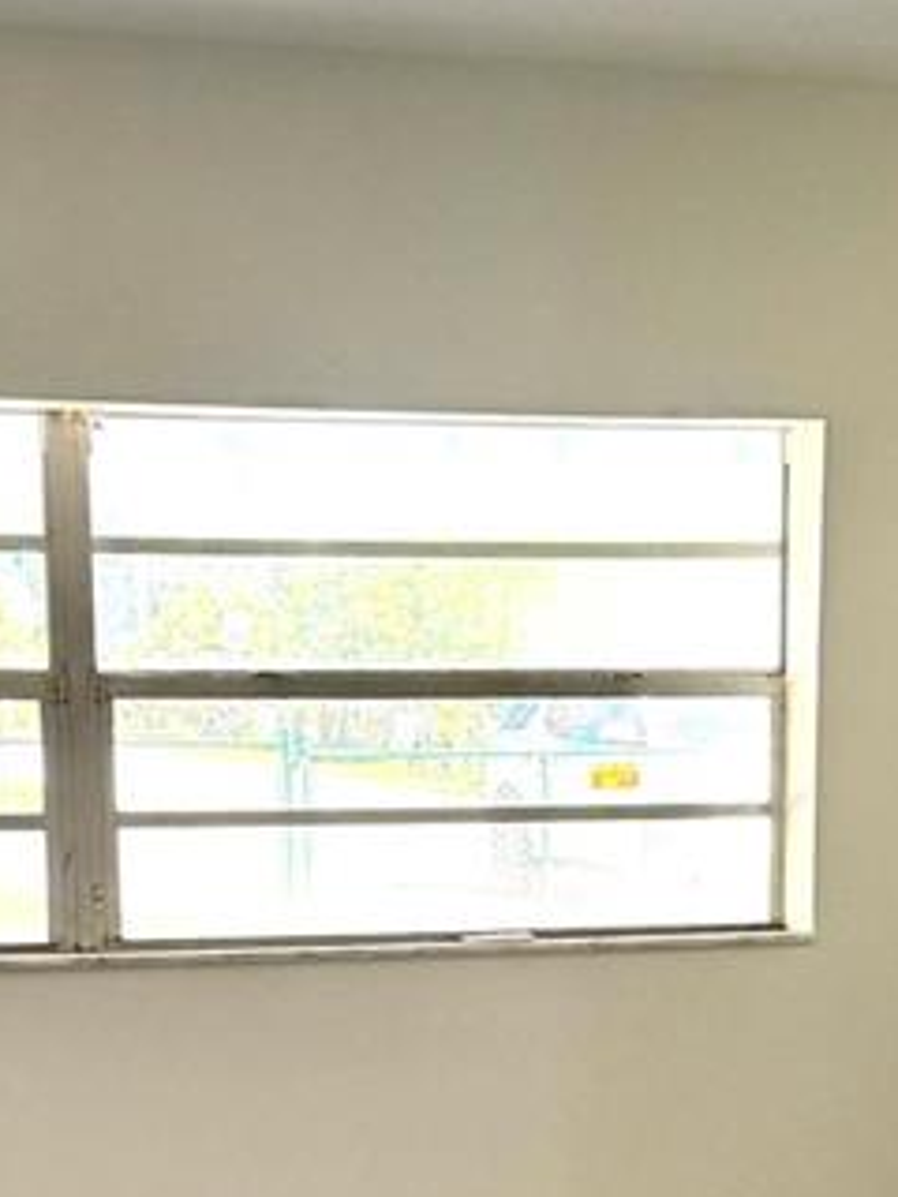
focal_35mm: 90
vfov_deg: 20.9
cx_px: 565
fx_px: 3113
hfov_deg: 16.4
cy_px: 1272
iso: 200
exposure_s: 1/76
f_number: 1.78
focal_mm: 6.76
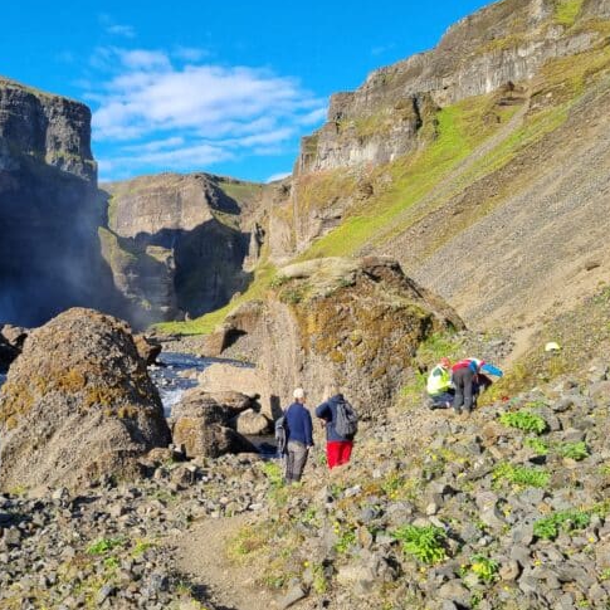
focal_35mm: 33
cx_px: 206
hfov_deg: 48.9
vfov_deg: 49.7
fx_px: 658
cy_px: 283
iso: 50
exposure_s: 1/1356
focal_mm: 5.4
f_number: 1.8
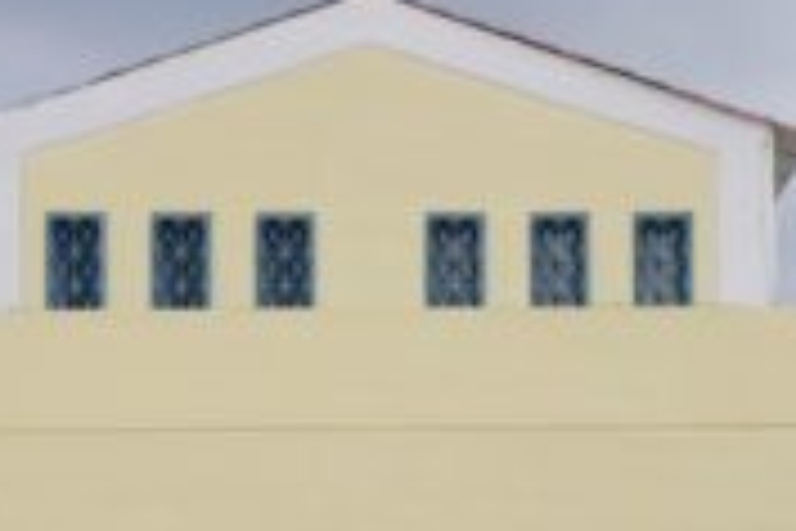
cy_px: 688
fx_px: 2426
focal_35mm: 110
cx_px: 499
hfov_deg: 18.6
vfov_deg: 12.1
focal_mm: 21
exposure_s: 1/80
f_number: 5.6
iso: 100
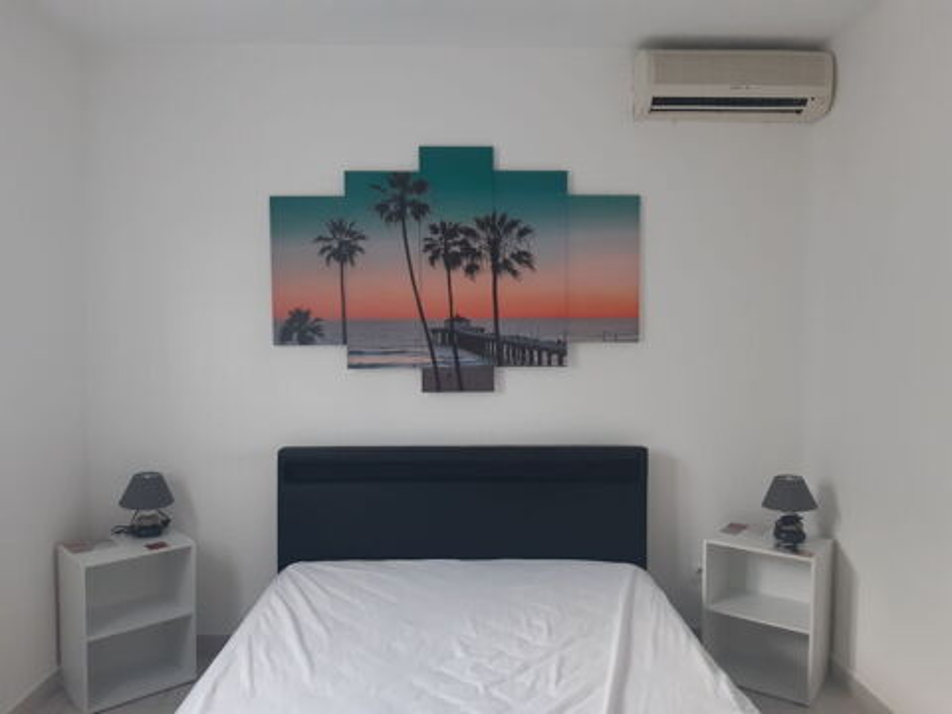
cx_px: 476
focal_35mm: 26
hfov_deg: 67.3
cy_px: 357
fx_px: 715
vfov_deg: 53.1
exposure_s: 1/50
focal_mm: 3.93
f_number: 1.7
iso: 125
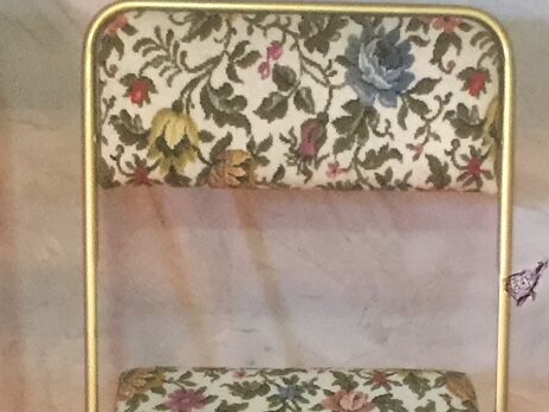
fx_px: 1618
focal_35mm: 102
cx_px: 361
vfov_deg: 14.2
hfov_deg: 19.2
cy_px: 434
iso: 250
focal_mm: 4.15
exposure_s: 1/17
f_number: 2.2
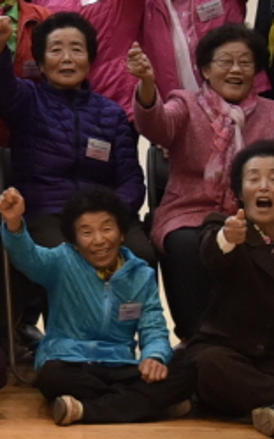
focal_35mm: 279
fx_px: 3337
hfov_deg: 4.6
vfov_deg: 7.5
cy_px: -43
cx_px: -402
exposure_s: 1/125
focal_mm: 38
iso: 1000
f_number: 4.5
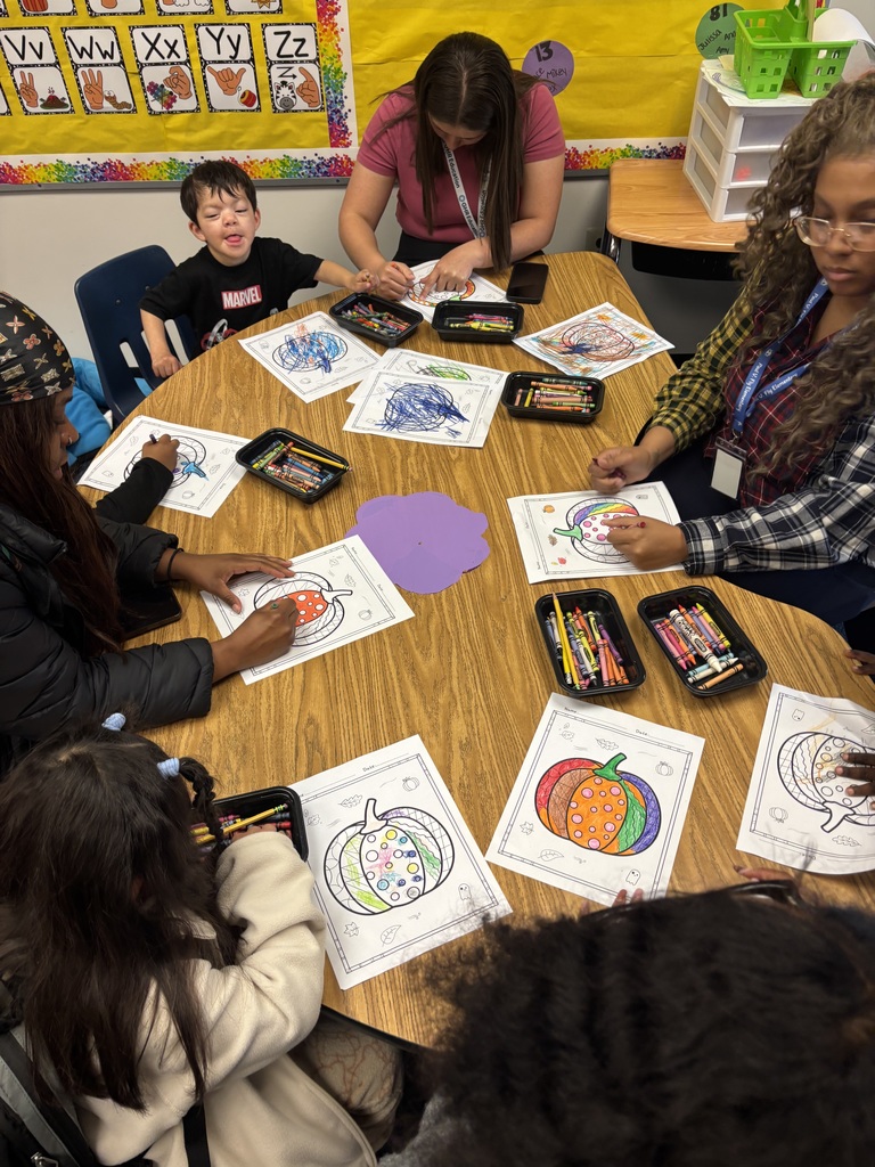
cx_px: 438
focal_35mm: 26
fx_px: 876
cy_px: 584
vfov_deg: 67.3
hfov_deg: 53.1
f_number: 1.6
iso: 80
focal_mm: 5.96
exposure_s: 1/60
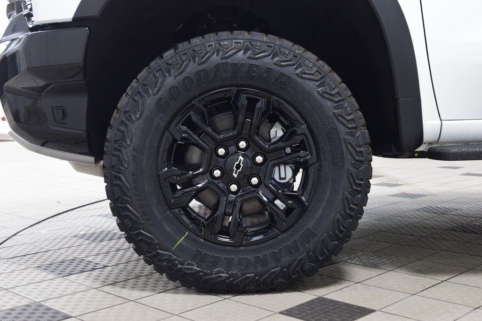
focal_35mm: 48
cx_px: 241
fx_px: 643
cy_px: 160
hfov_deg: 41.1
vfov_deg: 28.1
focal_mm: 32
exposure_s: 1/15
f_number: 6.3
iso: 1000
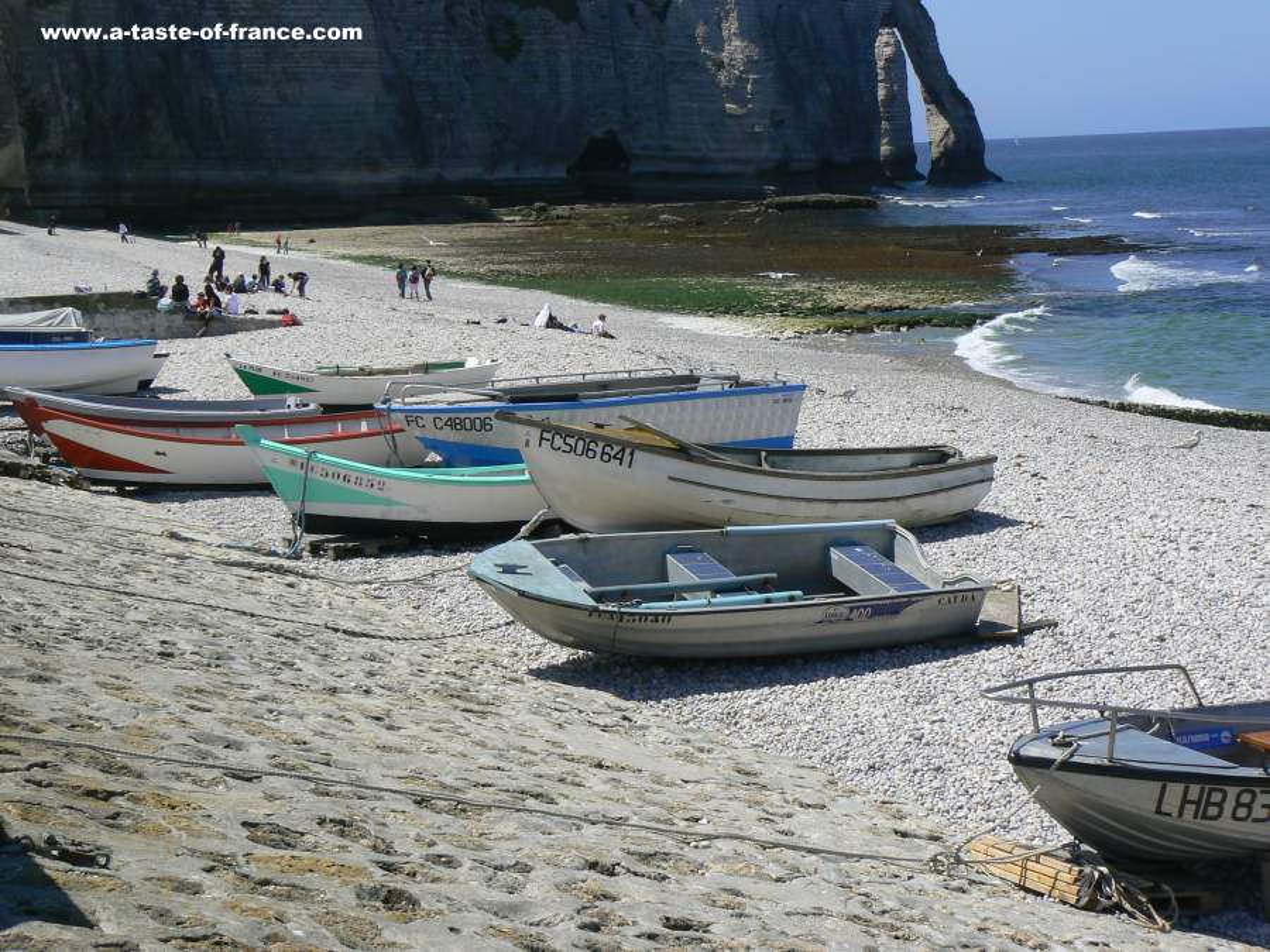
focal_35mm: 61
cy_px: 476
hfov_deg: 31.7
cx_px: 635
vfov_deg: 24.0
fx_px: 2238
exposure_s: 1/500
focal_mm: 10.2
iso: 80
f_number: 8
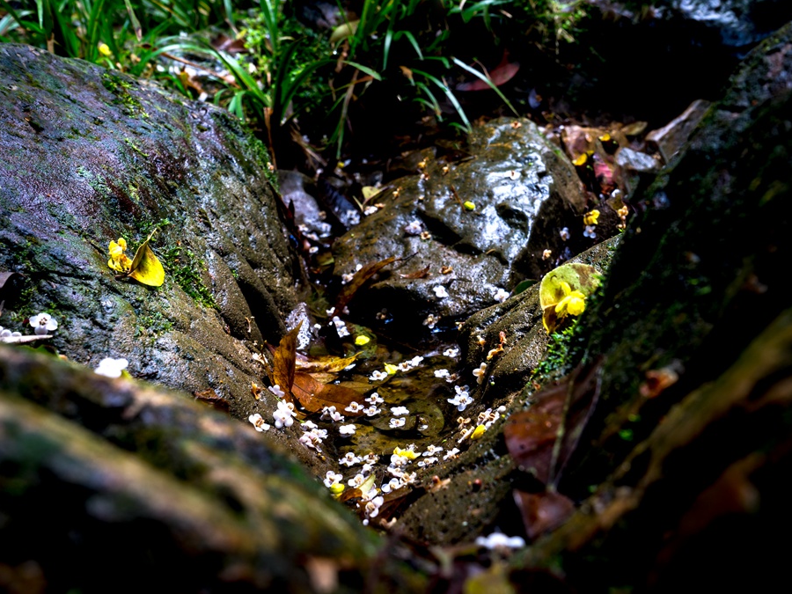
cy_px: 300
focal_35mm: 35
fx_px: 801
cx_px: 379
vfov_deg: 40.7
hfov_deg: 52.6
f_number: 11
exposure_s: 2
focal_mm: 32
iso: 100
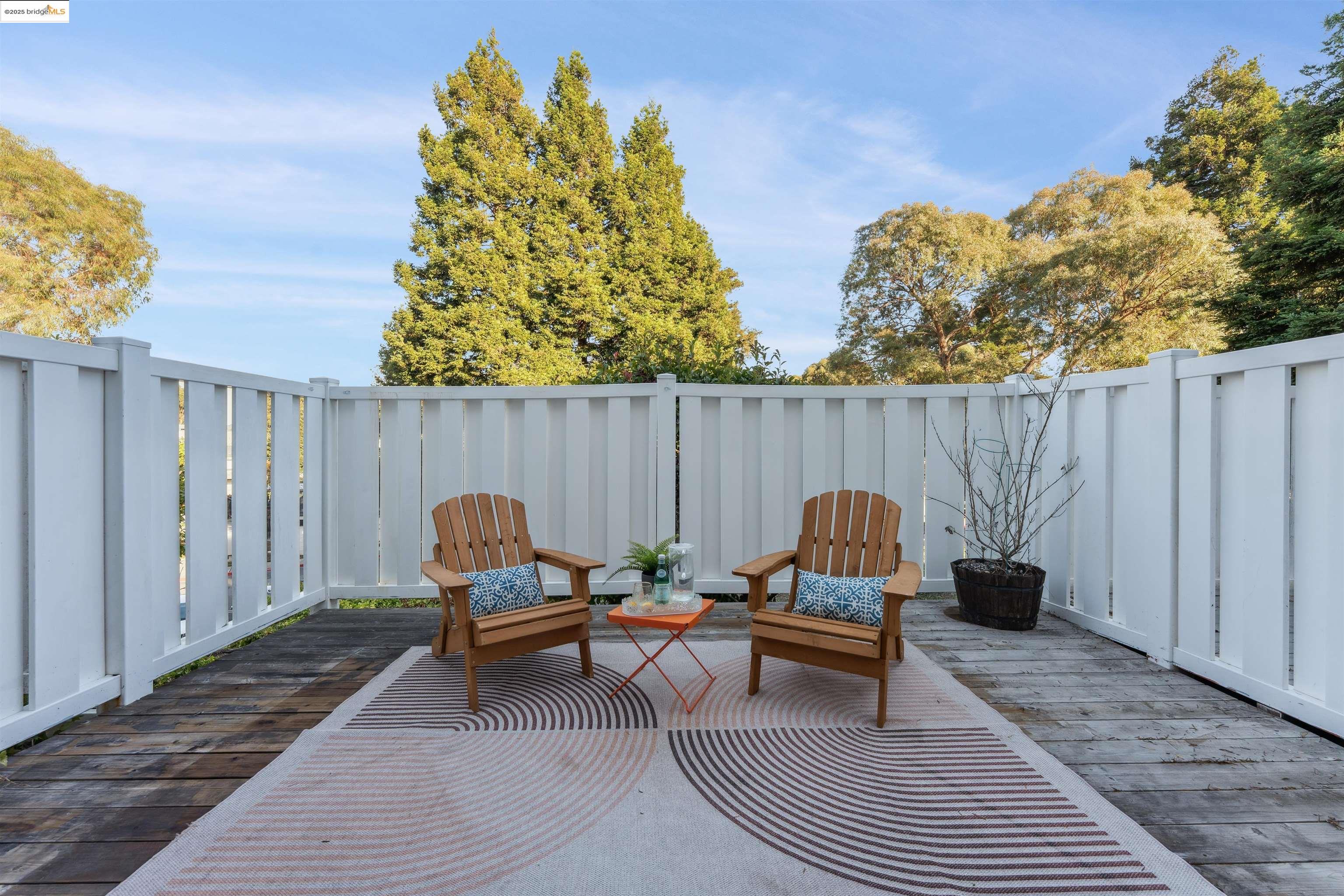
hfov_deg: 104.3
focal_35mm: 14
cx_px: 672
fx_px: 523
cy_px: 448
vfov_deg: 81.2
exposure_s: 1/125
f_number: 8
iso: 125
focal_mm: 14
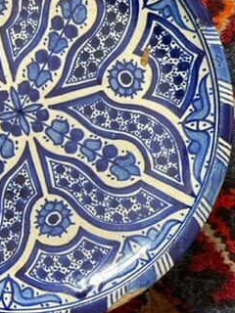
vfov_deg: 36.7
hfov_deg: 26.8
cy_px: 131
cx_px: 14
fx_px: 471
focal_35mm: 52
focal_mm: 4.2
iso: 250
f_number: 1.6
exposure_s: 1/60
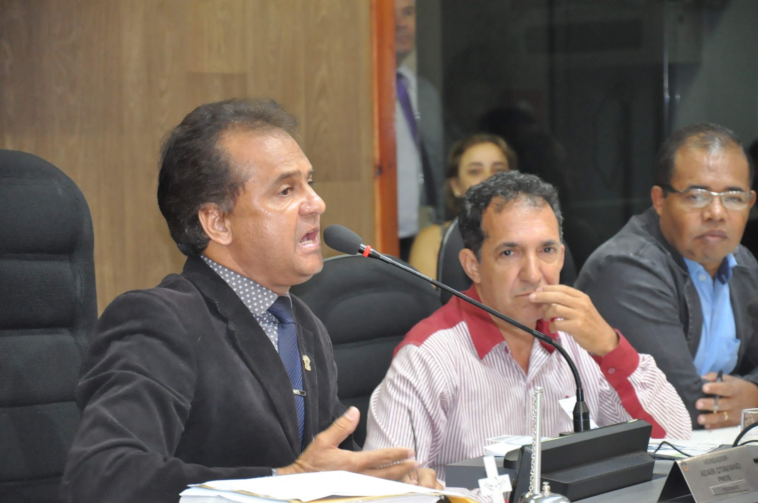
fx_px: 3312
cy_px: 252
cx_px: 379
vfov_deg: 8.7
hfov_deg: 13.1
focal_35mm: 158
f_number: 5.6
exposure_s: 1/60
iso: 2000
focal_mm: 105
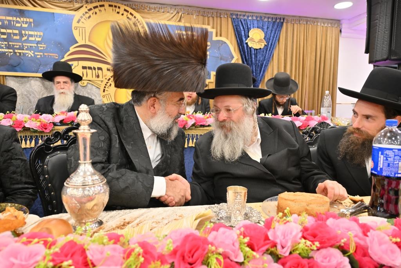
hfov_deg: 73.7
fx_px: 267
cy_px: 134
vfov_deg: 53.1
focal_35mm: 24
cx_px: 200
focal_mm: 24
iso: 800
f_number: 4
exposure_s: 1/160
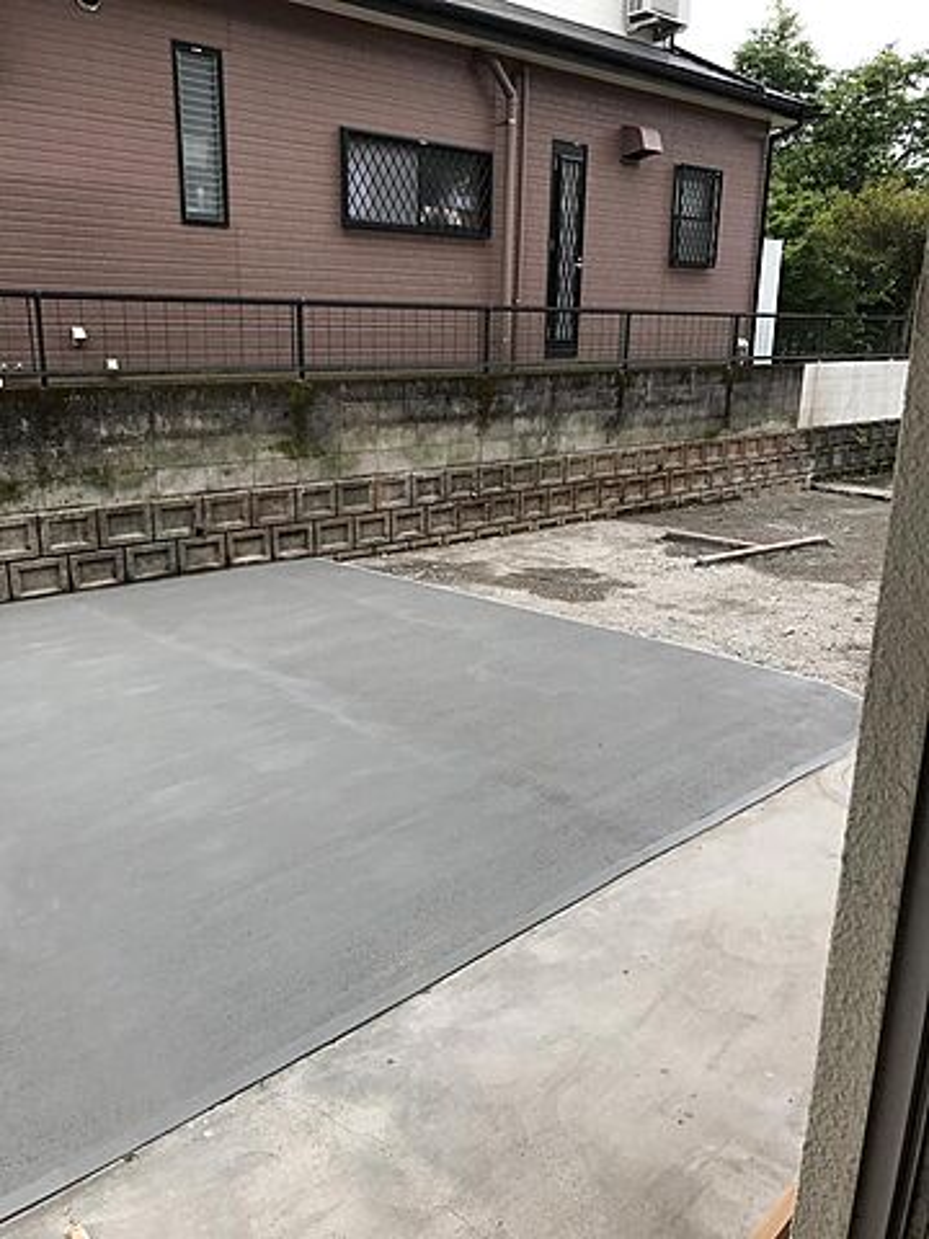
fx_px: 1002
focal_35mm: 28
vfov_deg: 63.4
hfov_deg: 49.7
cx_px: 464
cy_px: 620
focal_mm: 3.99
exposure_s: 1/772
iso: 20
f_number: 1.8
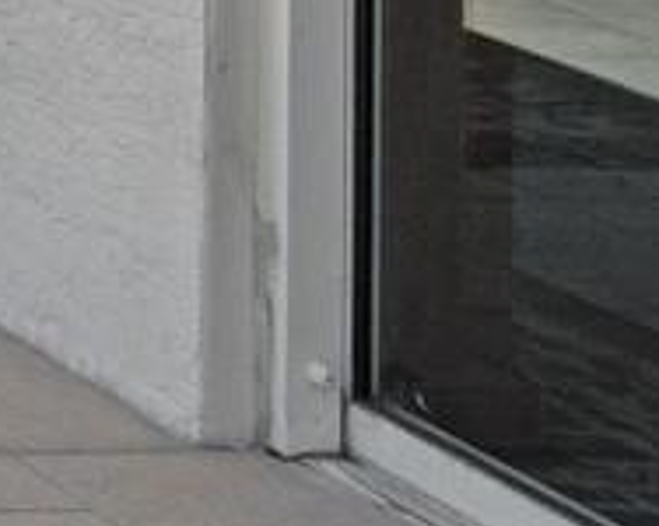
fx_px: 2806
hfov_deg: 8.5
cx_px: -1816
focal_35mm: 144
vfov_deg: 9.3
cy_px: -831
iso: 250
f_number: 8
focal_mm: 18
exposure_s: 1/1250
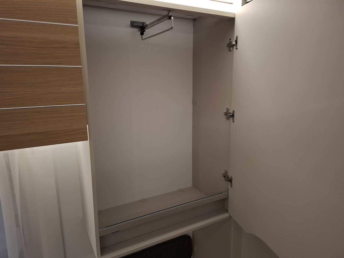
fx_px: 229
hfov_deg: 73.9
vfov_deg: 58.9
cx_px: 172
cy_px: 129
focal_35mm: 23
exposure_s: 1/60
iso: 200
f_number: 1.8
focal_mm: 5.54
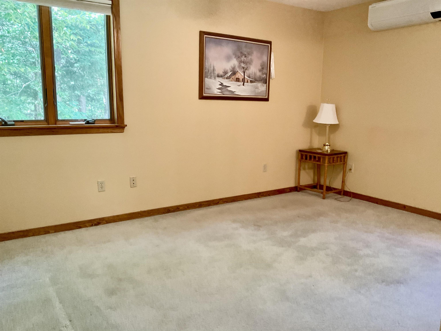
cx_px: 220
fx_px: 369
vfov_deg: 48.2
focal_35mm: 29
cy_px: 166
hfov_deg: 61.7
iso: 160
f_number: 1.8
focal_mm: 3
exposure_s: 1/50
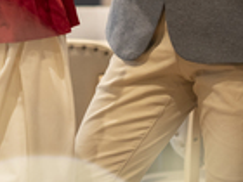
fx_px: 2625
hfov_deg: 5.3
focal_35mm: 374
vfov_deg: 3.9
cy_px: -180
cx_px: 118
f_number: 2
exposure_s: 1/250
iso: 500
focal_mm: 85
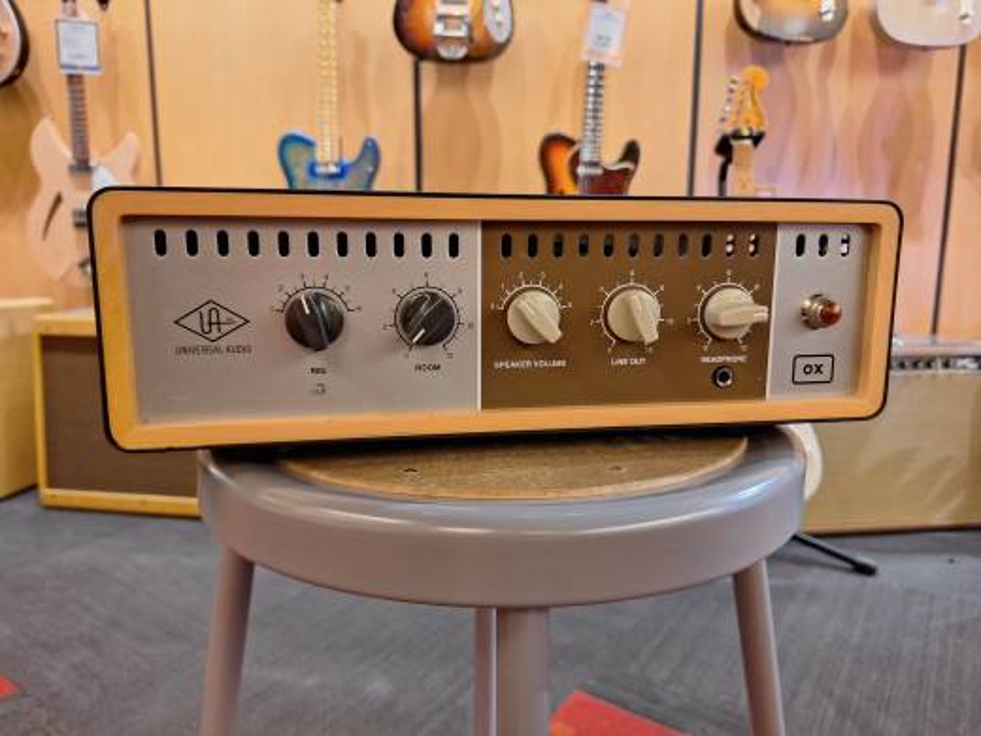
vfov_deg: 58.9
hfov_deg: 73.9
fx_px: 652
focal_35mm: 23
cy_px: 368
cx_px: 490
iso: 200
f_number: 1.8
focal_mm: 5.54
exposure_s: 1/50
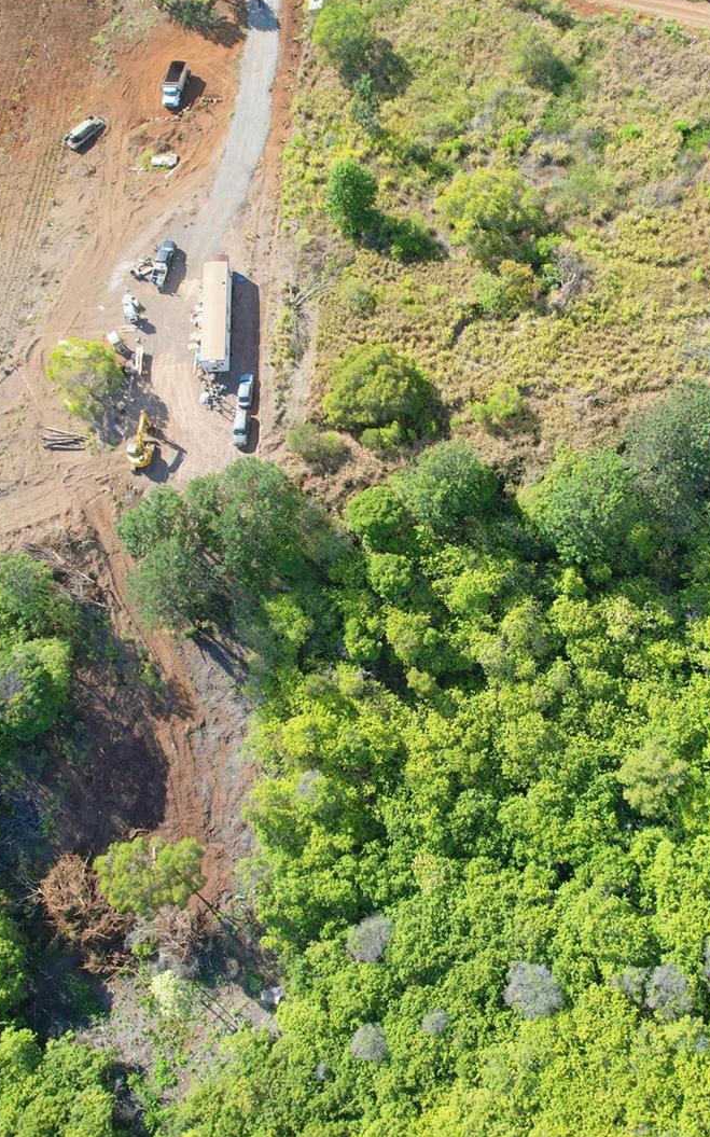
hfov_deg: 36.8
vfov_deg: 56.7
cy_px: 566
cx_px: 484
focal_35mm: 34
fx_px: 1053
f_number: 2.8
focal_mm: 8.38
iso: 100
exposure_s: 1/640
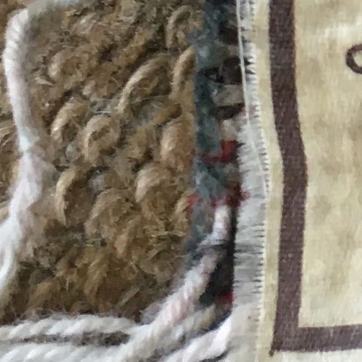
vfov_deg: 9.2
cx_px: 661
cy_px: -231
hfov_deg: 9.1
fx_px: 2177
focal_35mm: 184
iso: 80
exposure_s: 1/33
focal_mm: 4.15
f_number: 2.2
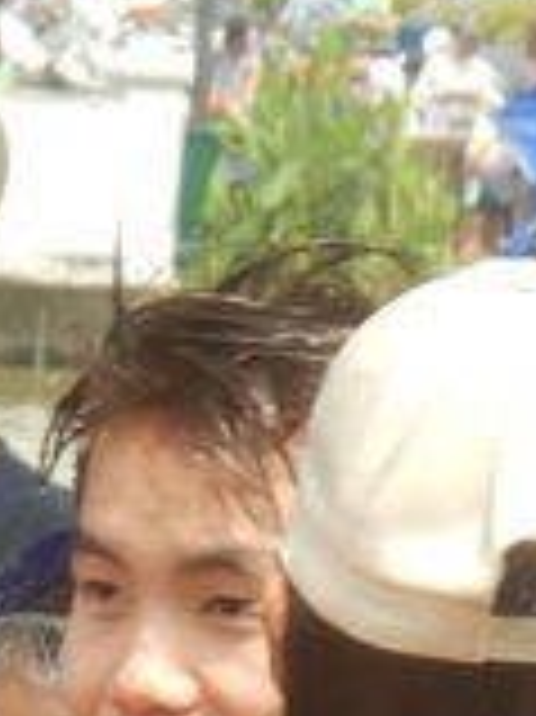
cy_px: 1590
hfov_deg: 3.2
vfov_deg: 4.2
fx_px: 9592
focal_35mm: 464
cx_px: -698
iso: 125
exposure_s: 1/200
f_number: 4.7
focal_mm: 16.6
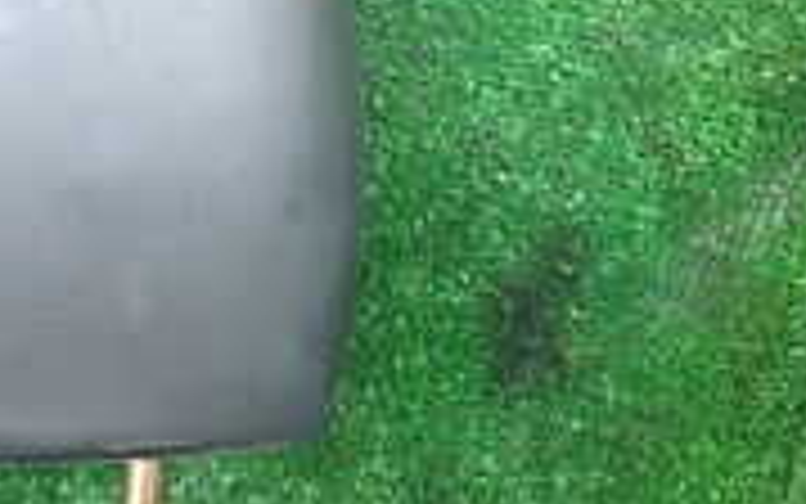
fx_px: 1956
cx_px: -239
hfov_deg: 21.2
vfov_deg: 14.7
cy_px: 338
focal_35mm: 89
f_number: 2
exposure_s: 1/50
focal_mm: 4.5
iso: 200
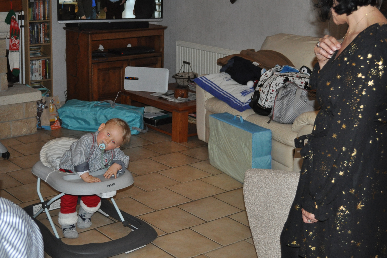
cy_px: 129
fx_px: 642
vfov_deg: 22.7
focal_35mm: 60
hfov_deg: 33.5
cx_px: 156
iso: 800
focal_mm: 29
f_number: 4.5
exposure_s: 1/60
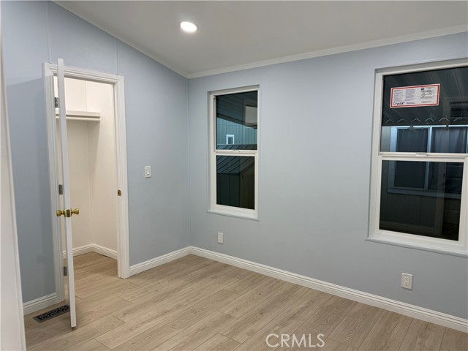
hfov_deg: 71.6
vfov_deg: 56.8
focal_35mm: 24
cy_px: 176
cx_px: 234
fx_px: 324
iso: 100
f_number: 1.78
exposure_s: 1/120
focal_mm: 6.76
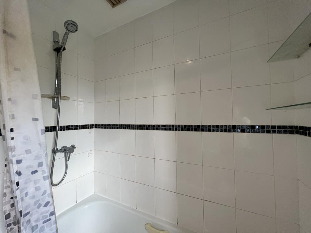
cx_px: 156
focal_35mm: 13
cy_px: 116
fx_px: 117
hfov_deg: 106.2
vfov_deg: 89.9
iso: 125
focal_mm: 1.57
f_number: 1.8
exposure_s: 1/100
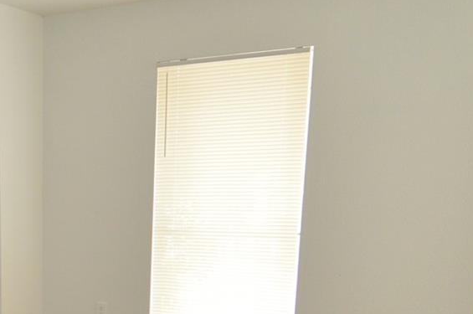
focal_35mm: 51
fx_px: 669
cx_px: -54
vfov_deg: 25.0
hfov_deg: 33.6
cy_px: 321
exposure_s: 1/60
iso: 800
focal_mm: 12
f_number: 4
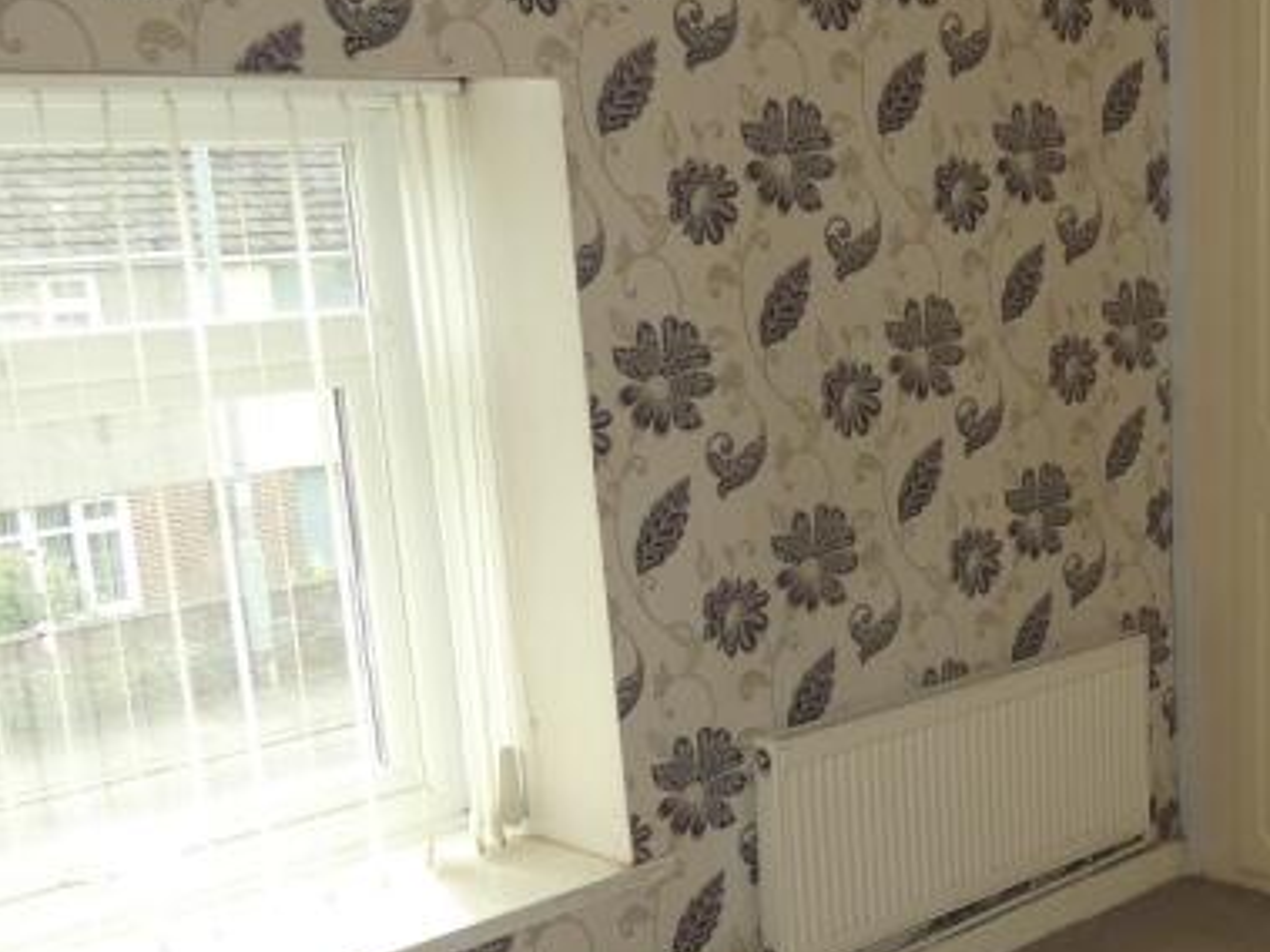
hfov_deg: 32.1
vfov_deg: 26.8
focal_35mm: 54
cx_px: 1334
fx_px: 1981
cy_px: 674
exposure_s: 1/125
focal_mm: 3.6
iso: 80
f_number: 2.8
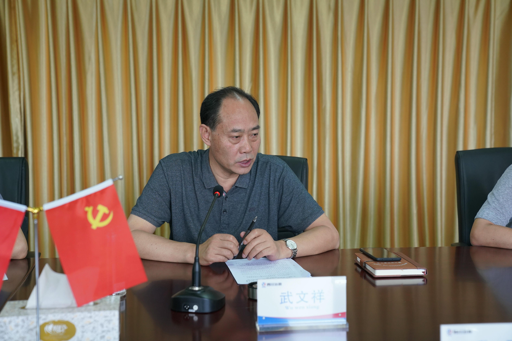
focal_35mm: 55
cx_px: 256
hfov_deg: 36.2
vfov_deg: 24.6
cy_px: 170
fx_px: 782
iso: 1250
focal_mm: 55
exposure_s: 1/160
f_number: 4
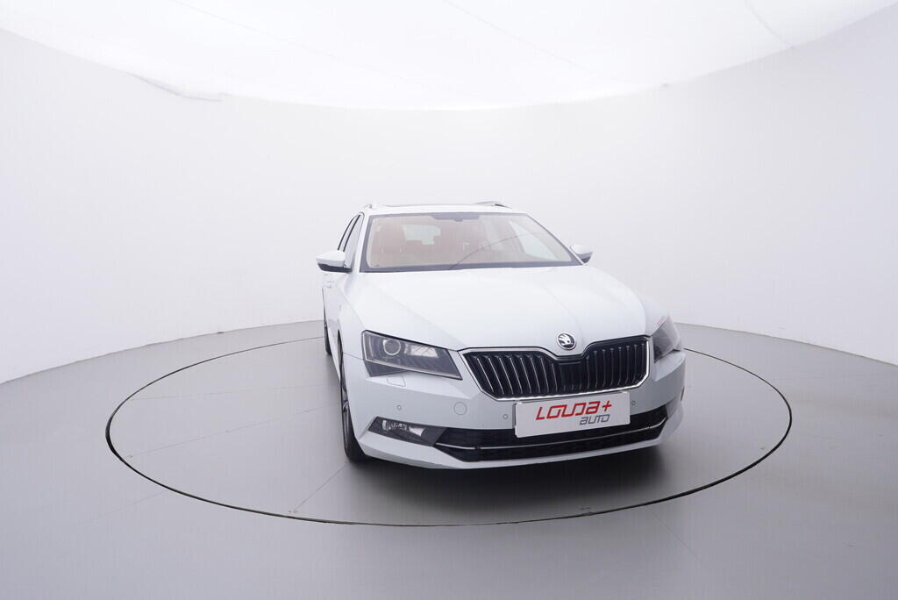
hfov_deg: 77.3
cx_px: 449
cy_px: 300
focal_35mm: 22
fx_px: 562
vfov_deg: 56.2
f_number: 5
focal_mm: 15
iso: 200
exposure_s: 1/80
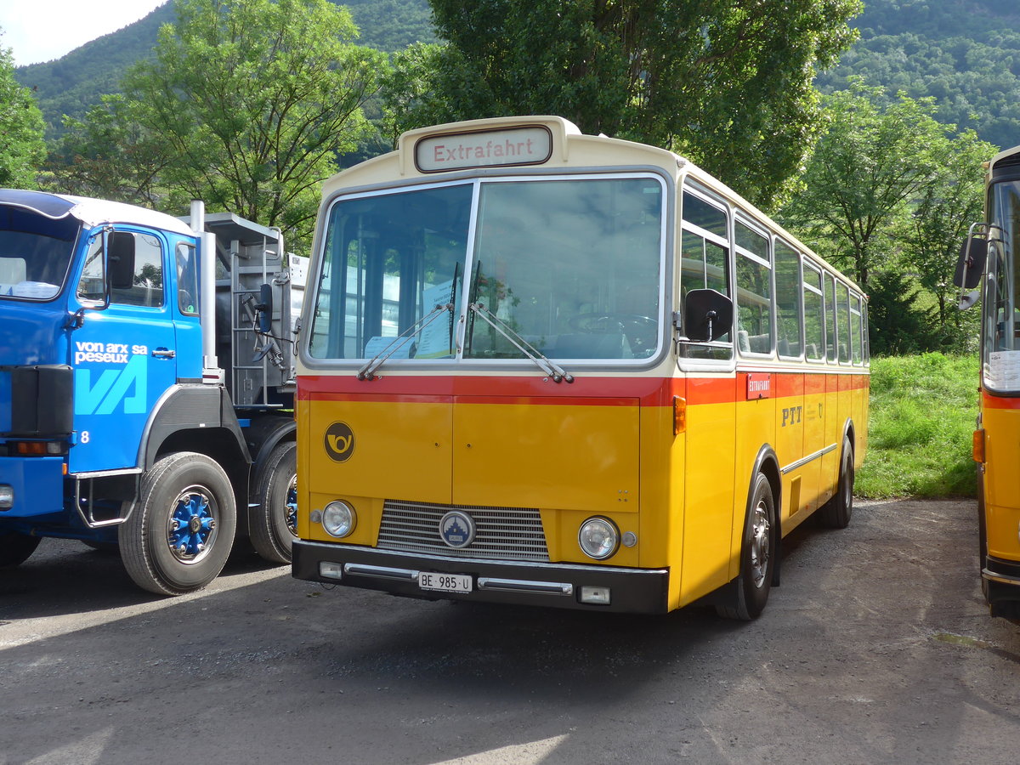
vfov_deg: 39.7
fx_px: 1061
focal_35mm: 36
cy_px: 382
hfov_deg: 51.4
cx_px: 510
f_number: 2.8
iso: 80
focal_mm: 7.5
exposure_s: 1/800
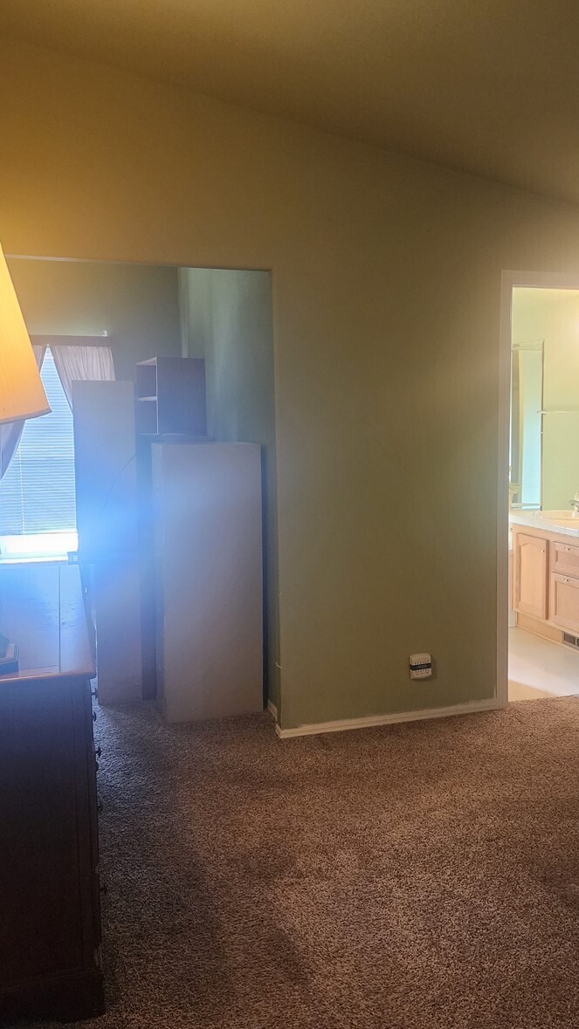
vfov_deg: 58.0
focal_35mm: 34
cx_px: 404
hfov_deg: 34.2
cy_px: 507
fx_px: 928
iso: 400
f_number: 1.8
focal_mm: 6.4
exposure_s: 1/120
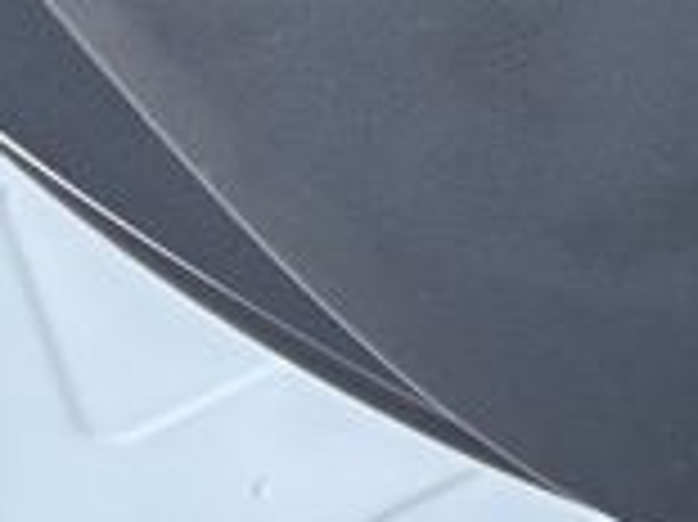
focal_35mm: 134
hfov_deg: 12.5
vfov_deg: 10.3
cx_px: 1500
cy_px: -486
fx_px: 2700
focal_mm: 5.96
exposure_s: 1/102
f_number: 1.6
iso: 125
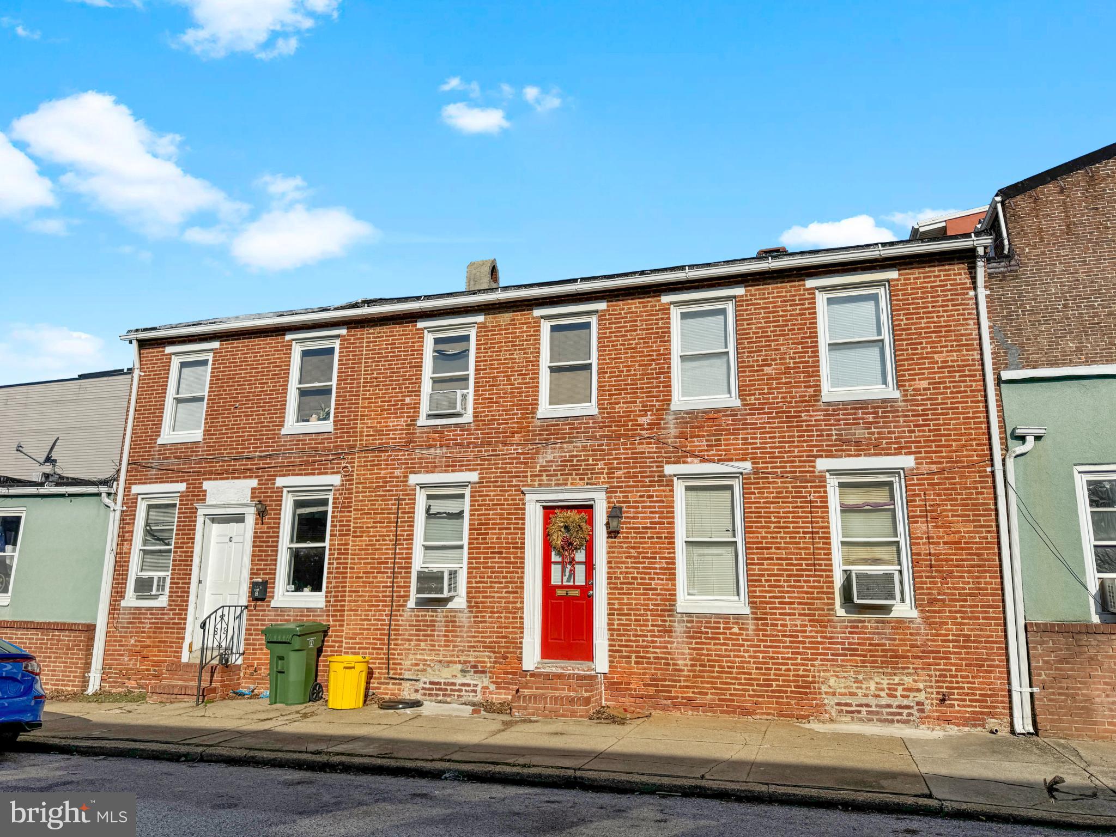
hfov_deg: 71.6
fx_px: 774
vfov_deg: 56.8
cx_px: 558
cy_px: 418
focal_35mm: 24
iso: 80
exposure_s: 1/10417
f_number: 1.78
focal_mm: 6.86
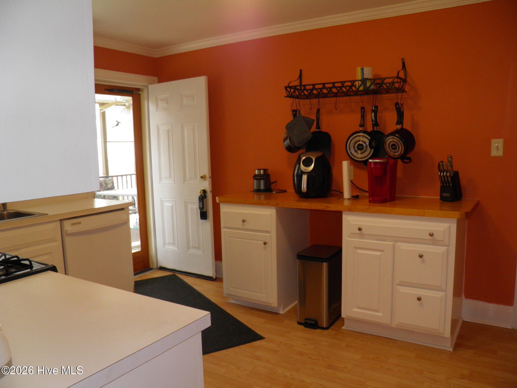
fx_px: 418
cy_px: 194
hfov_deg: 63.4
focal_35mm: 28
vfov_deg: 49.7
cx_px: 258
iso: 100
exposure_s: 1/30
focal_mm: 4.9
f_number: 2.8
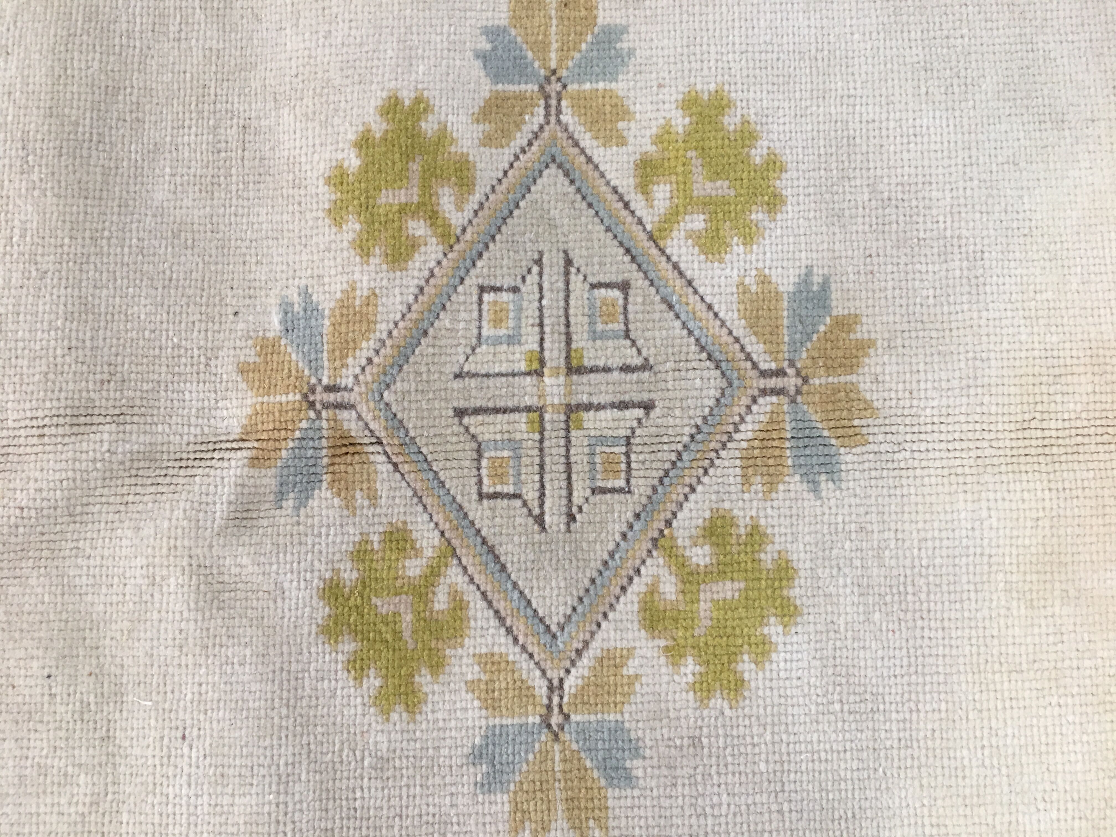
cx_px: 558
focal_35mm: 29
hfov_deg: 61.7
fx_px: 935
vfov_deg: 48.2
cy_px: 418
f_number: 2.2
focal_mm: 4.15
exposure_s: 1/40
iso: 25
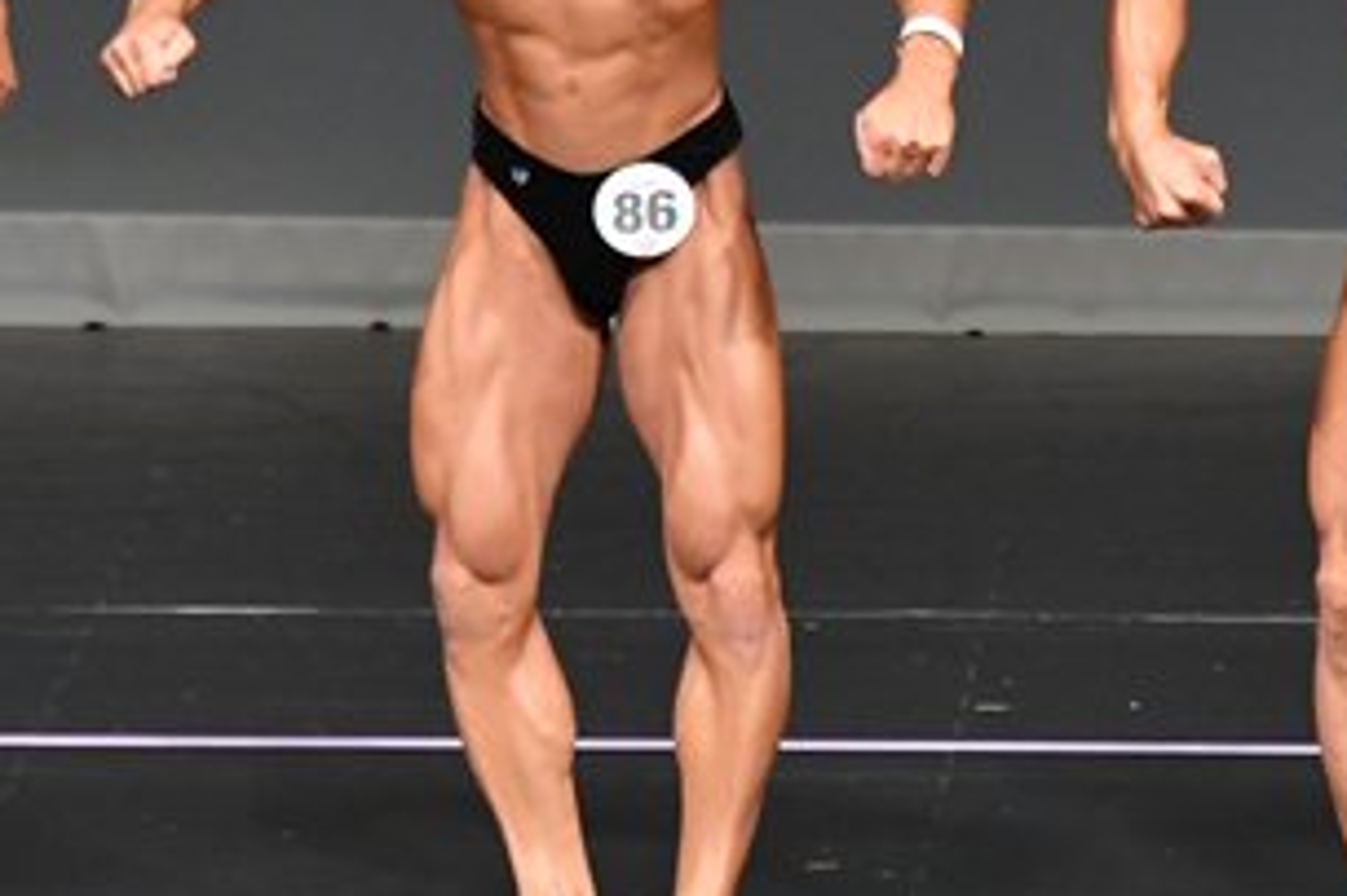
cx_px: 1287
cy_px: 150
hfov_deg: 2.7
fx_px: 28532
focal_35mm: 763
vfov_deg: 1.8
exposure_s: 1/400
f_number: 5.6
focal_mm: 200
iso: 5000
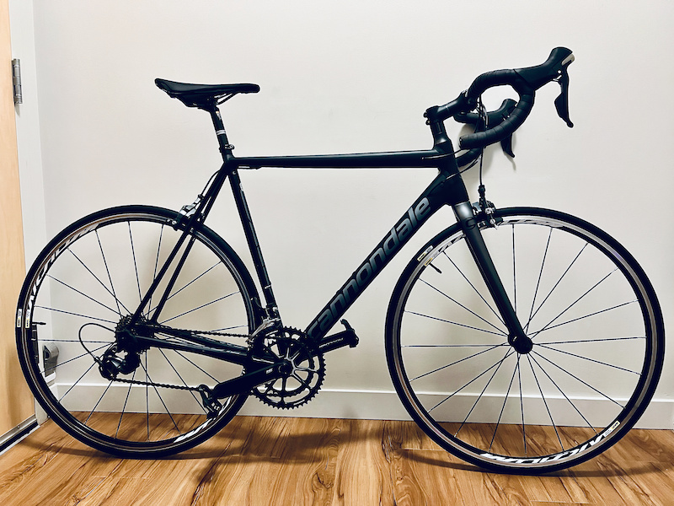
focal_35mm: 26
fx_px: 506
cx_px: 337
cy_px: 253
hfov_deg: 67.3
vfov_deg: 53.1
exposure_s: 1/56
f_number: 1.5
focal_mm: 5.7
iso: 500
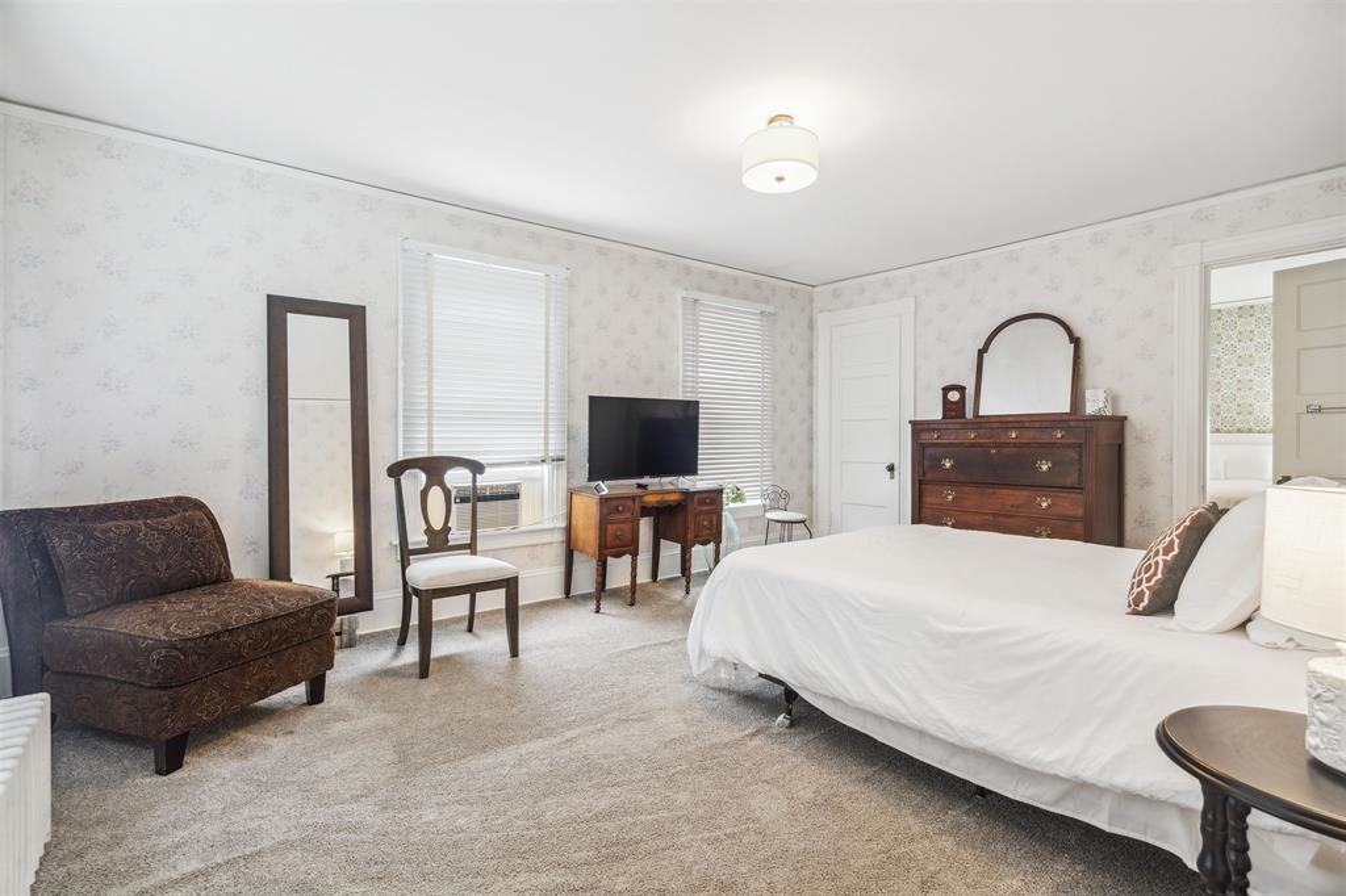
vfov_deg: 73.7
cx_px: 673
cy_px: 448
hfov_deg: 96.8
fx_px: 598
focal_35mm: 16
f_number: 8
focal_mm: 16
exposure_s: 1/4
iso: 400
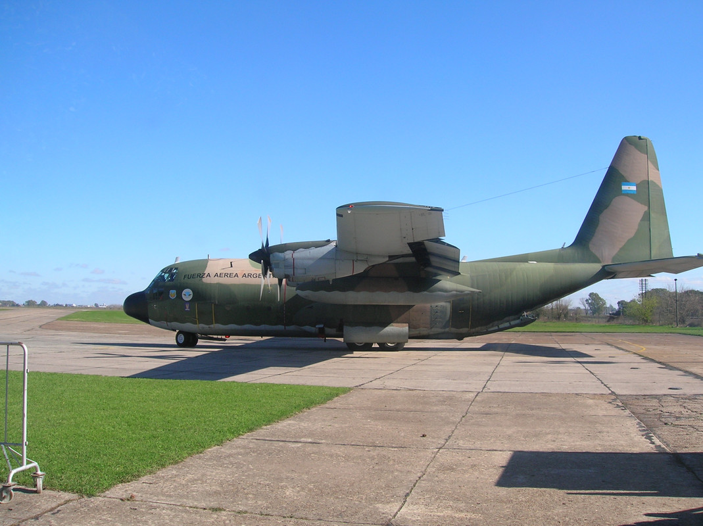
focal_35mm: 34
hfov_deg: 54.0
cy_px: 263
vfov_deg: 41.7
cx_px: 352
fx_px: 690
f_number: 4.9
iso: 50
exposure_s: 1/247
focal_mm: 5.7
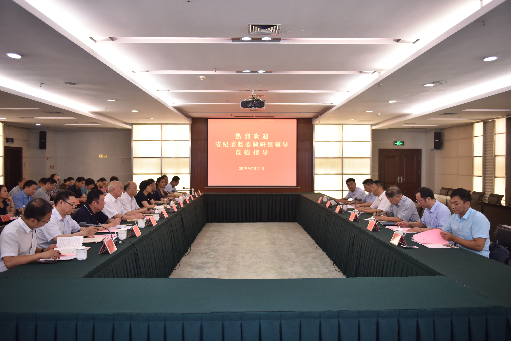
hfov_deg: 63.7
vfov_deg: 45.0
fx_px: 412
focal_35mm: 29
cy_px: 170
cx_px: 256
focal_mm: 29
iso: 1000
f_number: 2.8
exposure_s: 1/200
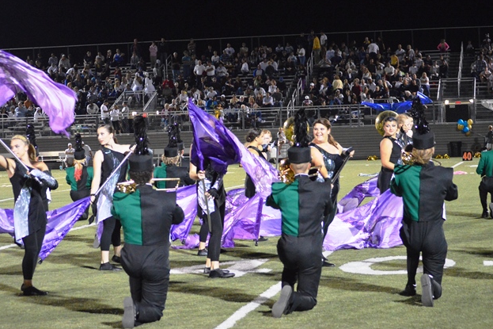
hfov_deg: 20.1
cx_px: 210
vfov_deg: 13.5
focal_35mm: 102
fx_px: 1391
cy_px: 193
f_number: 4
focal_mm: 55
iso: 3200
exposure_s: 1/250
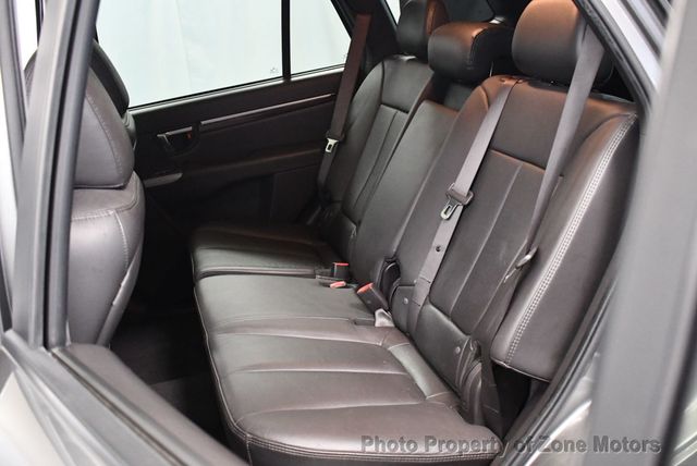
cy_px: 233
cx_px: 348
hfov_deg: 53.1
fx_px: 698
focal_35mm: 36
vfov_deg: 36.9
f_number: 3.5
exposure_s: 1/60
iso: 4000
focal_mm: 18
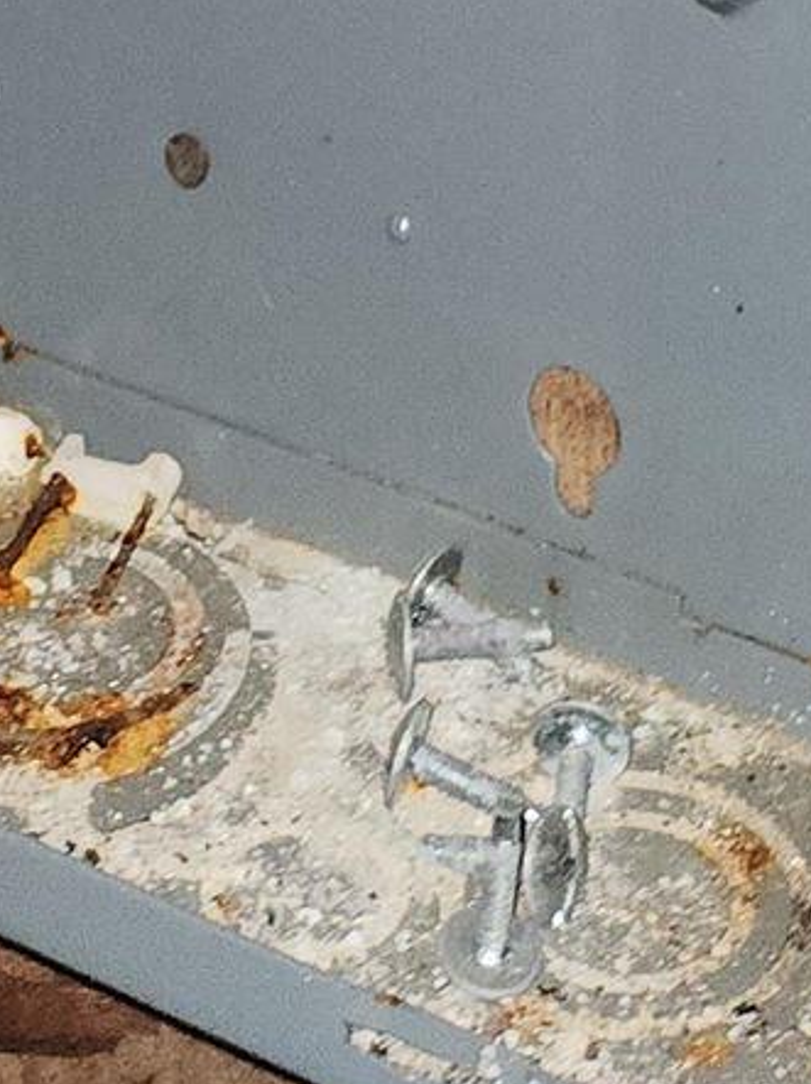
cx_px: 372
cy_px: -1719
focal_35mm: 120
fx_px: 3752
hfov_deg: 12.3
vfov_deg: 12.1
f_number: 1.8
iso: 80
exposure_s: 1/45
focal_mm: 5.4
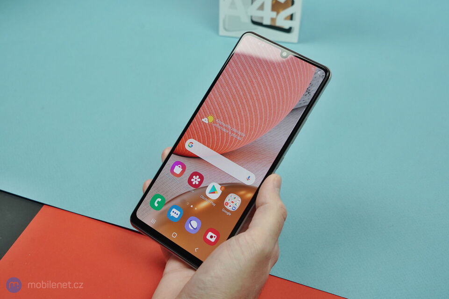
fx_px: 586
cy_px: 150
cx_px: 224
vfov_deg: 28.6
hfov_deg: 41.9
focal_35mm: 47
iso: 1250
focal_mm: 47
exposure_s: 1/125
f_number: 8
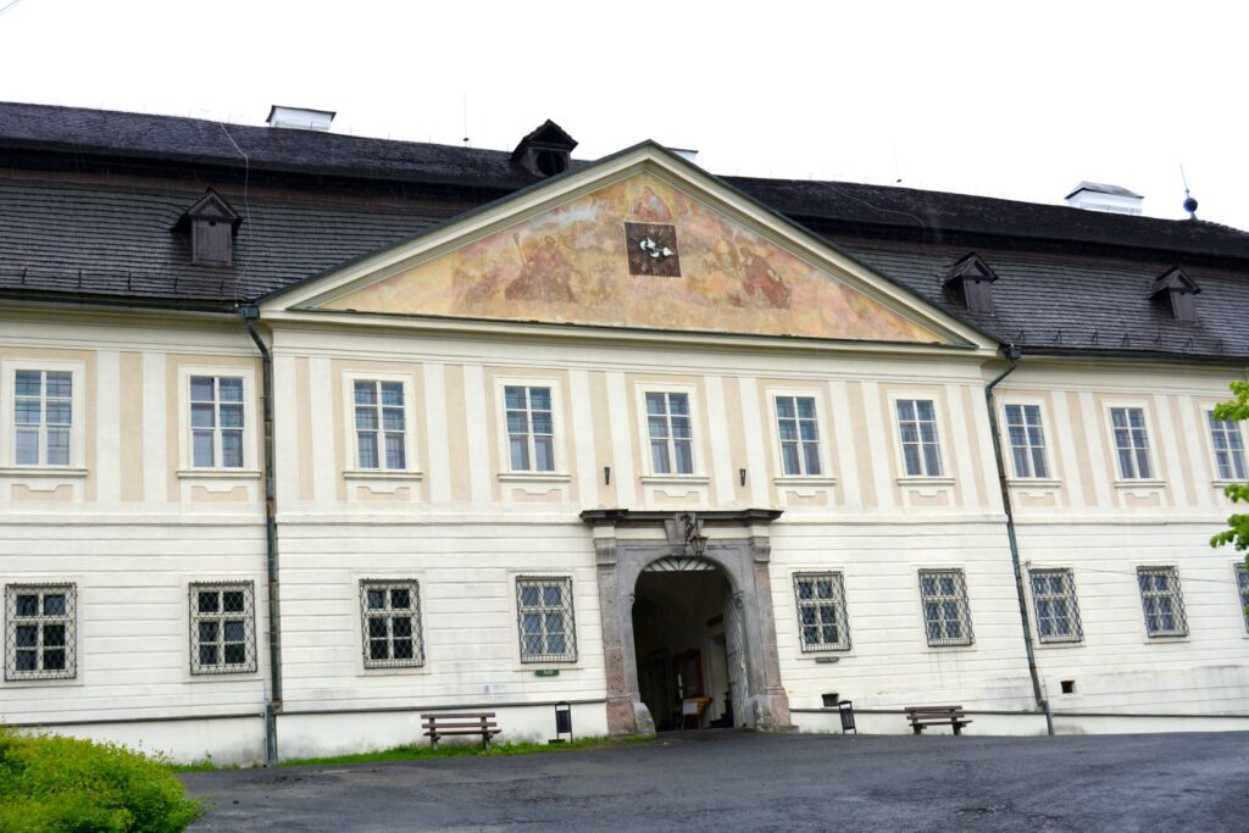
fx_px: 1561
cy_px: 416
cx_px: 624
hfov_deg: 43.6
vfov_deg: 29.9
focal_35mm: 45
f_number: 6.3
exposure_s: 1/160
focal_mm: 30
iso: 100
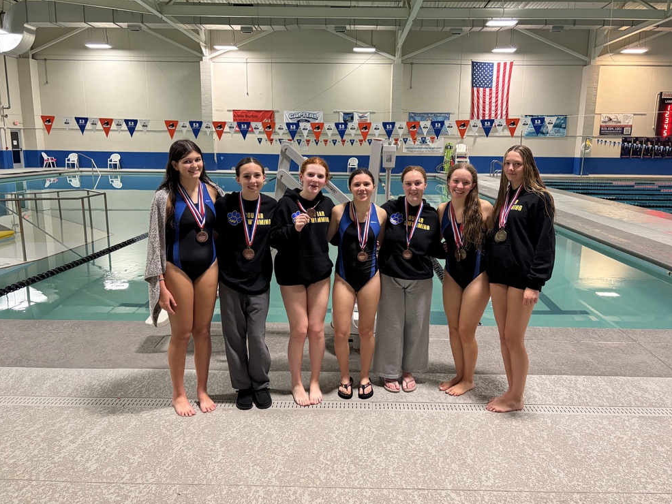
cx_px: 347
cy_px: 245
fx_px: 524
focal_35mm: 27
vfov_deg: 51.4
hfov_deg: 65.3
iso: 250
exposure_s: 1/60
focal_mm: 5.96
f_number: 1.6
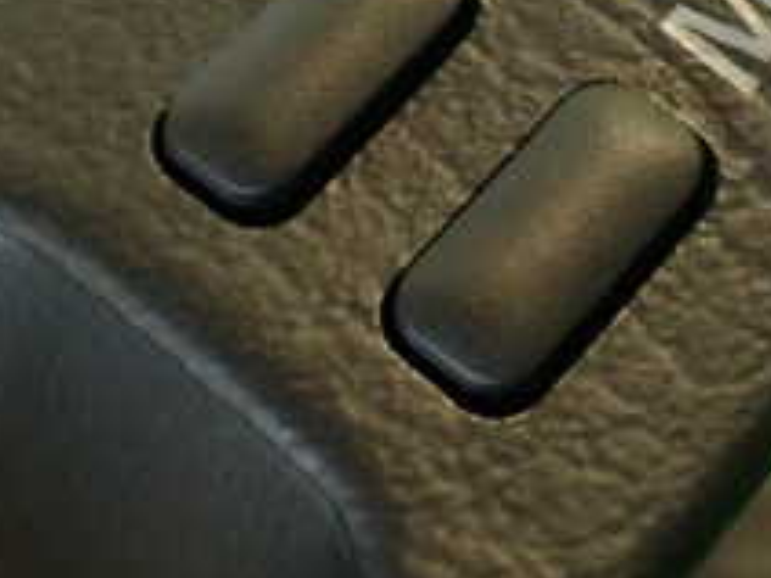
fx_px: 2026
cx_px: 486
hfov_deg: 21.5
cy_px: 37
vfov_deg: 16.0
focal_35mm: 91
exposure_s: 1/30
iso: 250
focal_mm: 5.79
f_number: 2.4
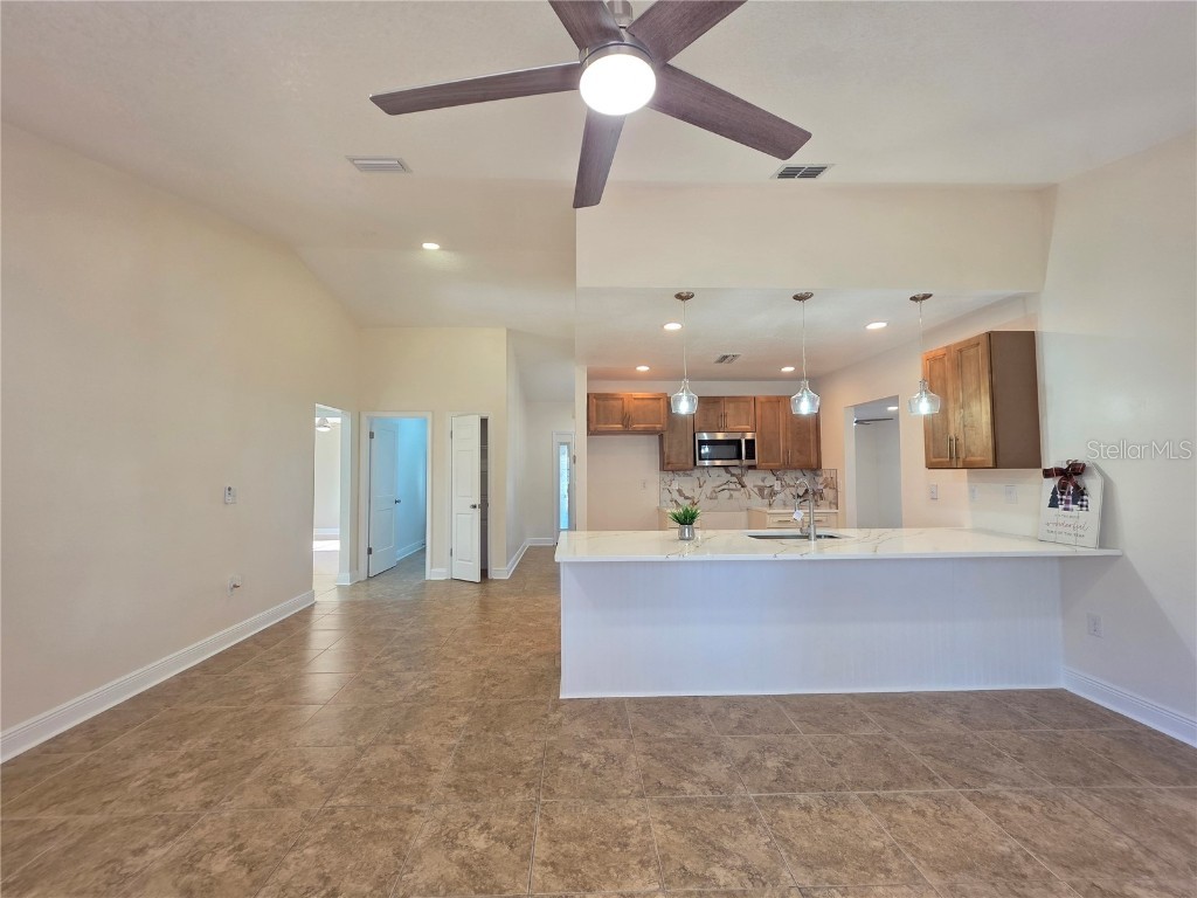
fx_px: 450
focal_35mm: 13
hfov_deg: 106.2
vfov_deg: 89.9
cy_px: 449
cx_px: 598
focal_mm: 2.2
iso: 160
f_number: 1.9
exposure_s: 1/120
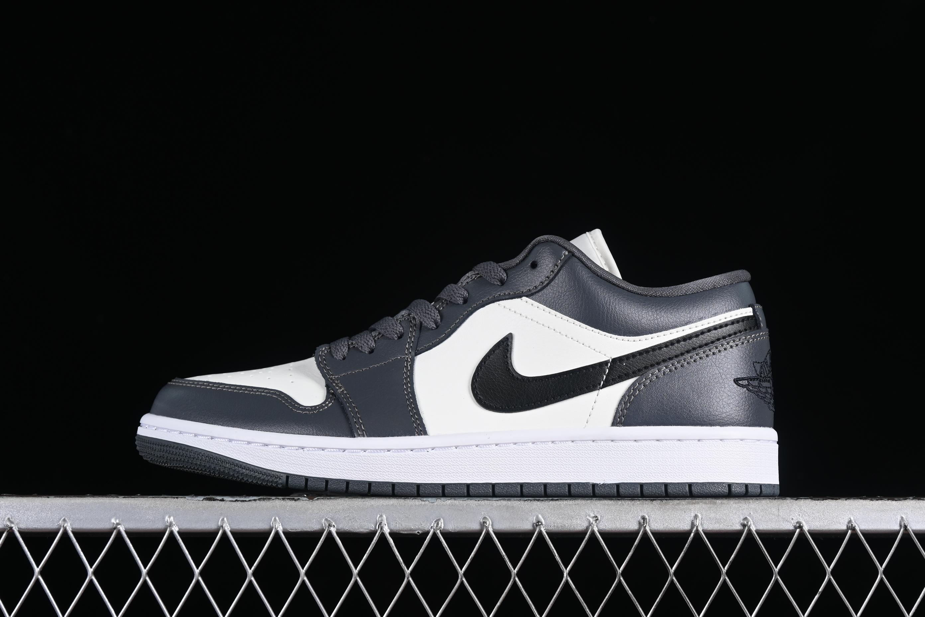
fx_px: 1927
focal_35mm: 75
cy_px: 308
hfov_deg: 27.0
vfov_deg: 18.2
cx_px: 462
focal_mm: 50
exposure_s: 1/60
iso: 160
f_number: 7.1
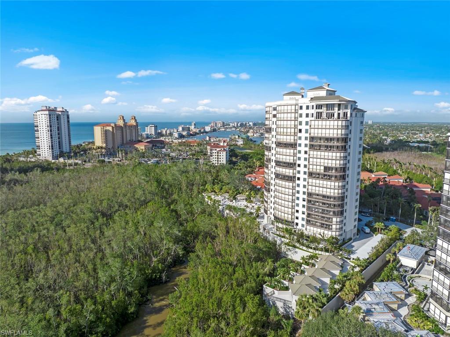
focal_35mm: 24
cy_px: 168
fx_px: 312
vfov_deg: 56.7
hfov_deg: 71.6
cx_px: 225
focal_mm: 12.29
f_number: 2.8
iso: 120
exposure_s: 1/3200
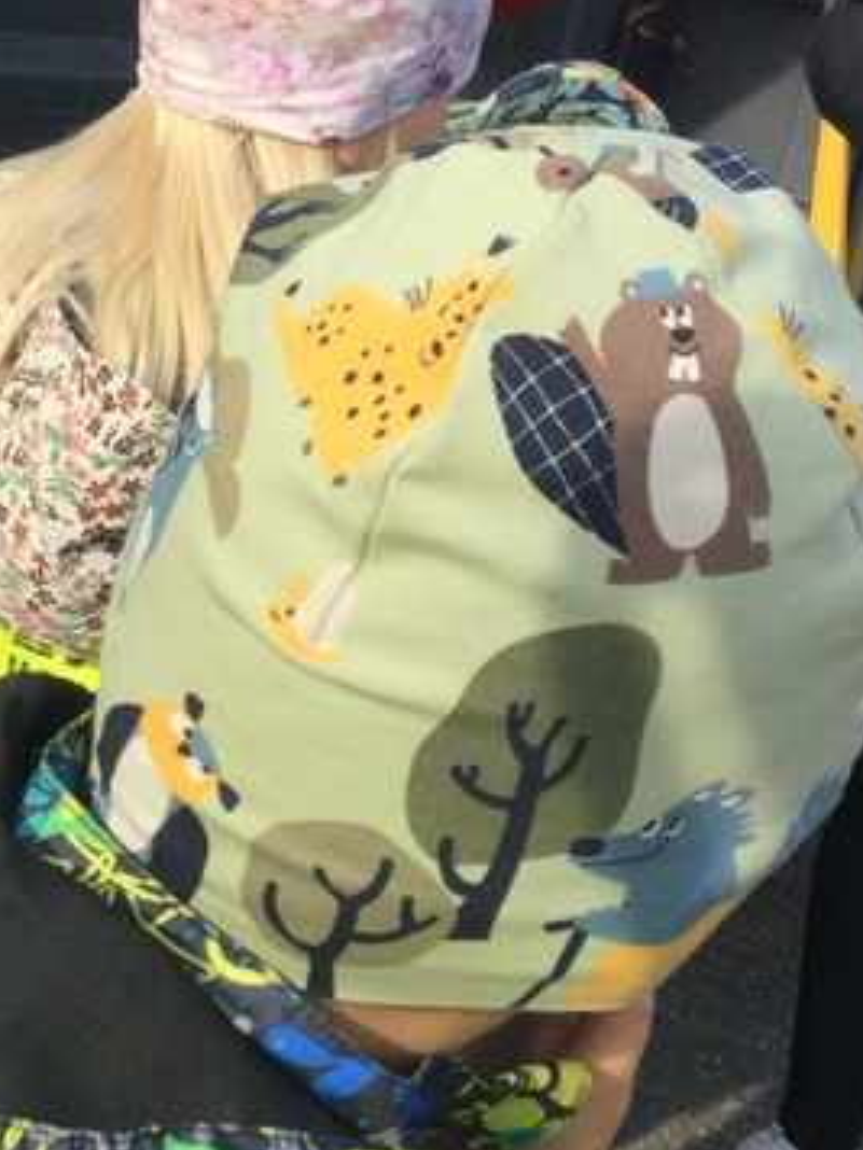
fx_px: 3091
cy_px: 249
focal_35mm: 93
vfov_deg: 20.9
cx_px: 377
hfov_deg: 15.9
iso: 25
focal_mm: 3.3
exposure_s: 1/622
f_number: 2.4
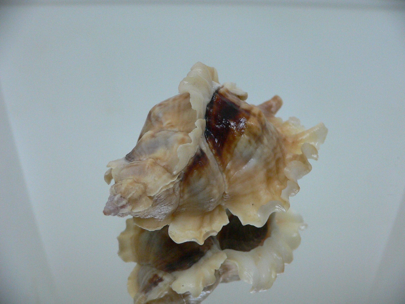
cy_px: 152
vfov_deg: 40.7
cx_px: 202
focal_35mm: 35
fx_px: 409
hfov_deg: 52.6
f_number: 2.8
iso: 200
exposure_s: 1/60
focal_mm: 4.6
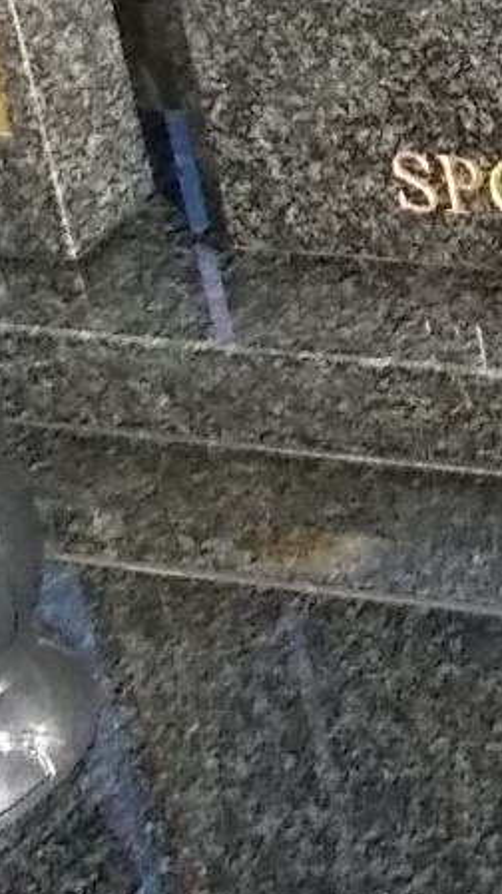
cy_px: -289
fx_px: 2394
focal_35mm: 101
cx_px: 1046
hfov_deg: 10.8
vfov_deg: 19.4
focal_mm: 4.6
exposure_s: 1/250
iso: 400
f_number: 8
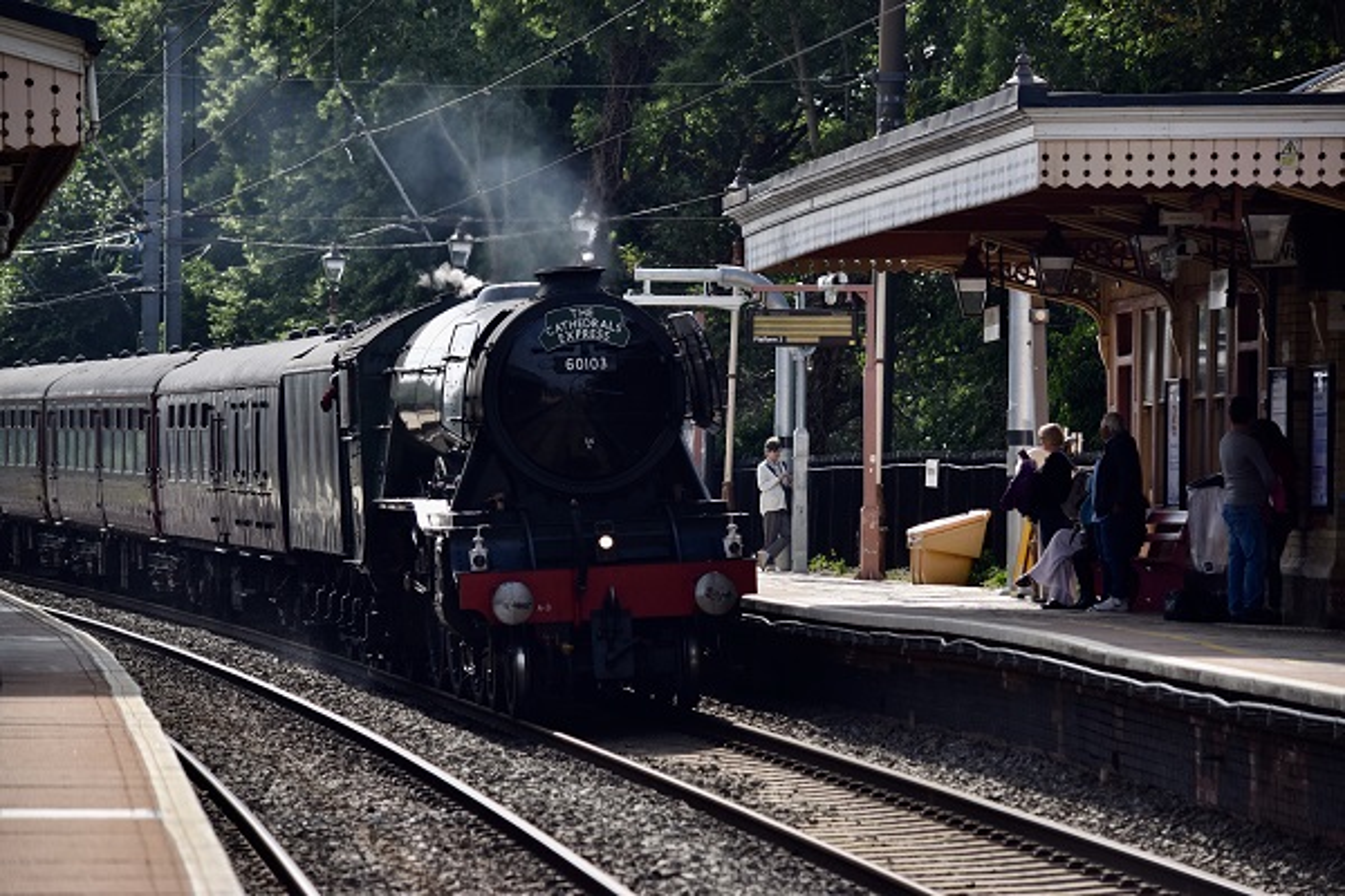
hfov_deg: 10.2
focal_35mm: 202
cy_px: 448
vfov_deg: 6.8
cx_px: 672
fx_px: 7565
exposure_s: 1/2000
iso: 360
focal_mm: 135
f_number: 5.6
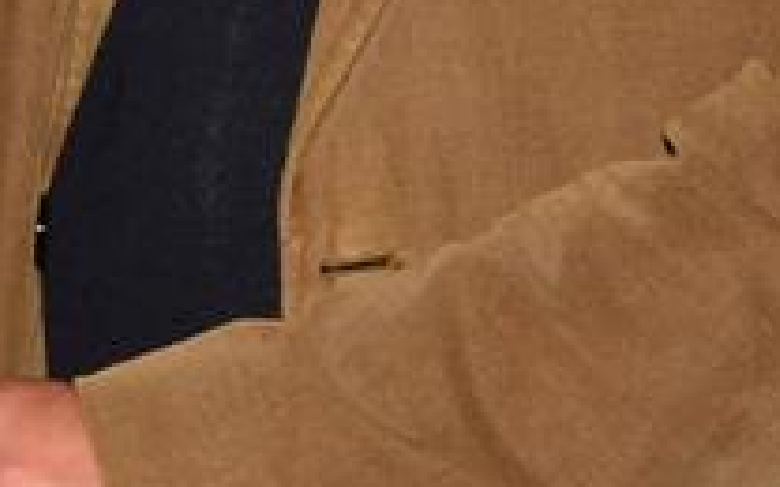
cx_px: -480
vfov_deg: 2.9
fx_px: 9608
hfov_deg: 4.6
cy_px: -457
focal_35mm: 452
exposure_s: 1/200
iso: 500
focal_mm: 38
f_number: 9
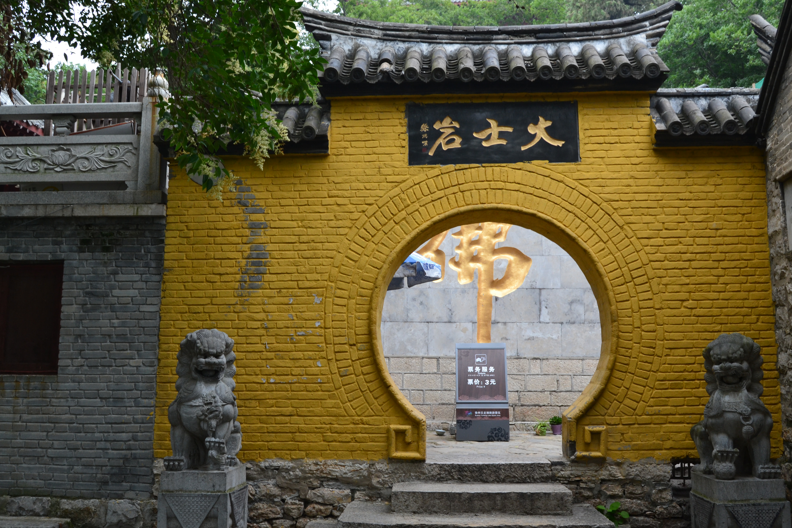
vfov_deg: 38.4
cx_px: 396
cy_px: 264
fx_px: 759
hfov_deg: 55.1
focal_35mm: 34
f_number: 9
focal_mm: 23
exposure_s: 1/125
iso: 400
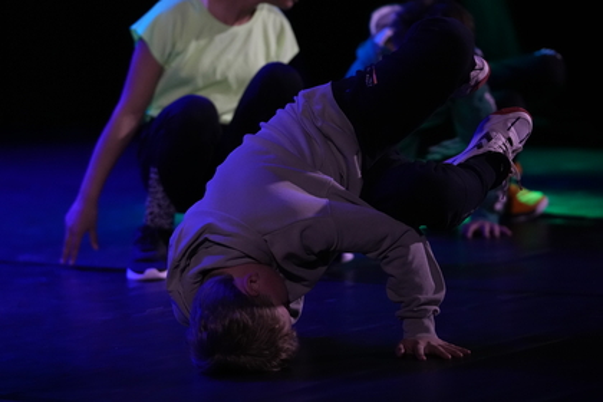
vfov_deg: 7.4
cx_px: 302
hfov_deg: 11.1
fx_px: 3115
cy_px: 201
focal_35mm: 186
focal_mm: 124
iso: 3200
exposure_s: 1/640
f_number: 2.8
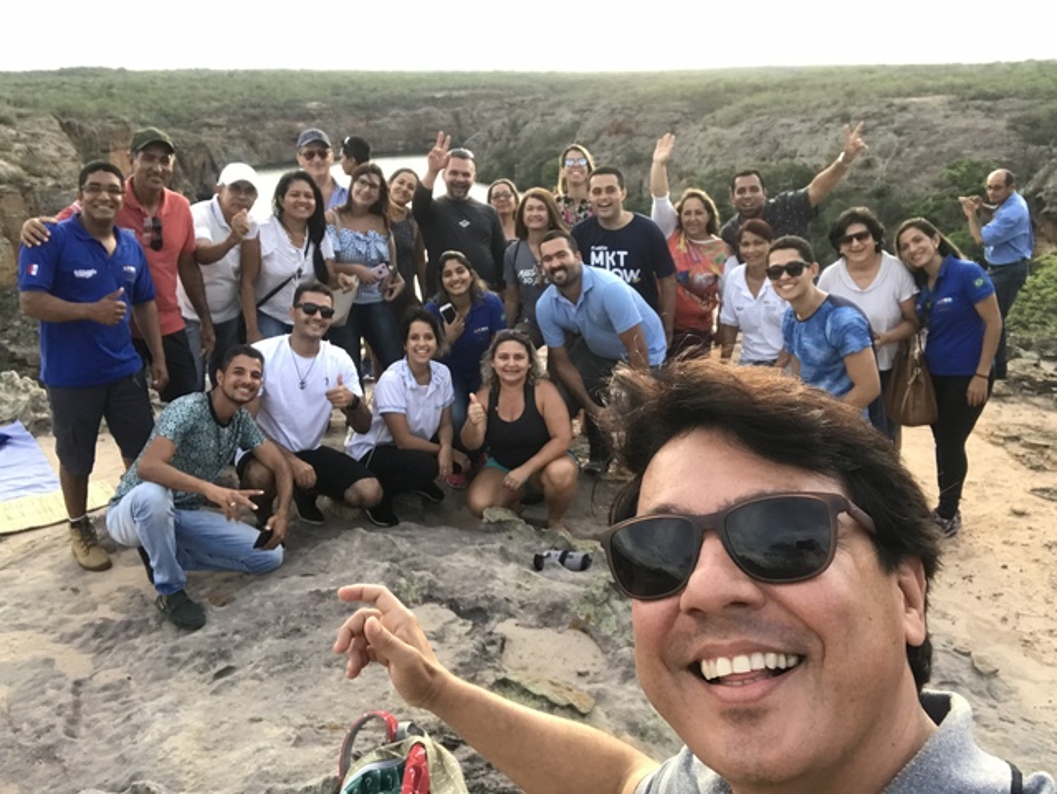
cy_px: 397
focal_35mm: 32
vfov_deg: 44.2
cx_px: 528
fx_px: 978
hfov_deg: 56.8
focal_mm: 2.87
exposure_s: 1/31
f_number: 2.2
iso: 25
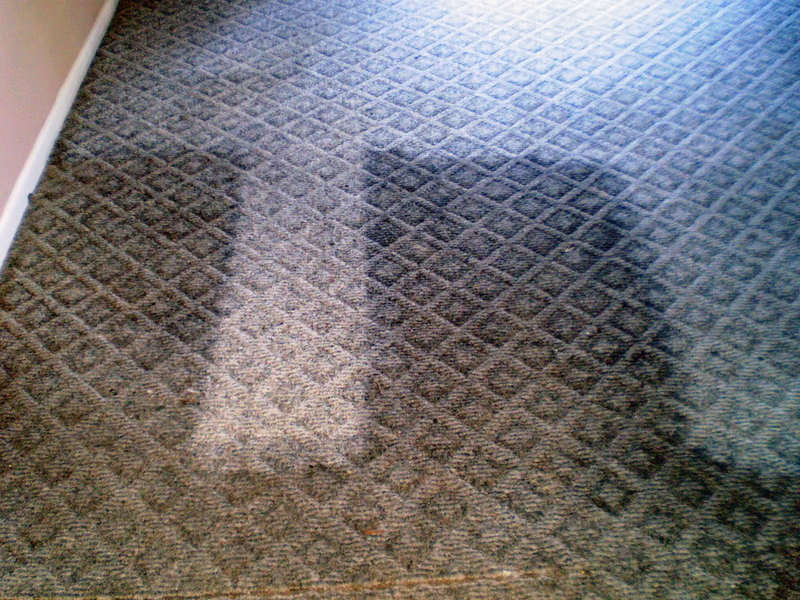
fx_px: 832
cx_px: 400
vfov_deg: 39.7
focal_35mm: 36
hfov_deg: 51.4
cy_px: 300
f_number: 3.1
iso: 320
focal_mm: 6.3
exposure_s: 1/30
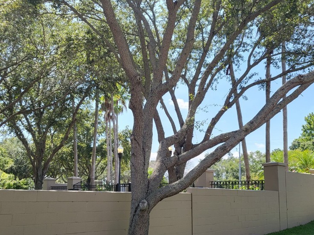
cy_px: 147
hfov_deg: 51.2
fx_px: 327
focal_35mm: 36
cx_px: 178
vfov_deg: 39.4
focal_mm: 4.25
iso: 50
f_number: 1.8
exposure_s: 1/1509
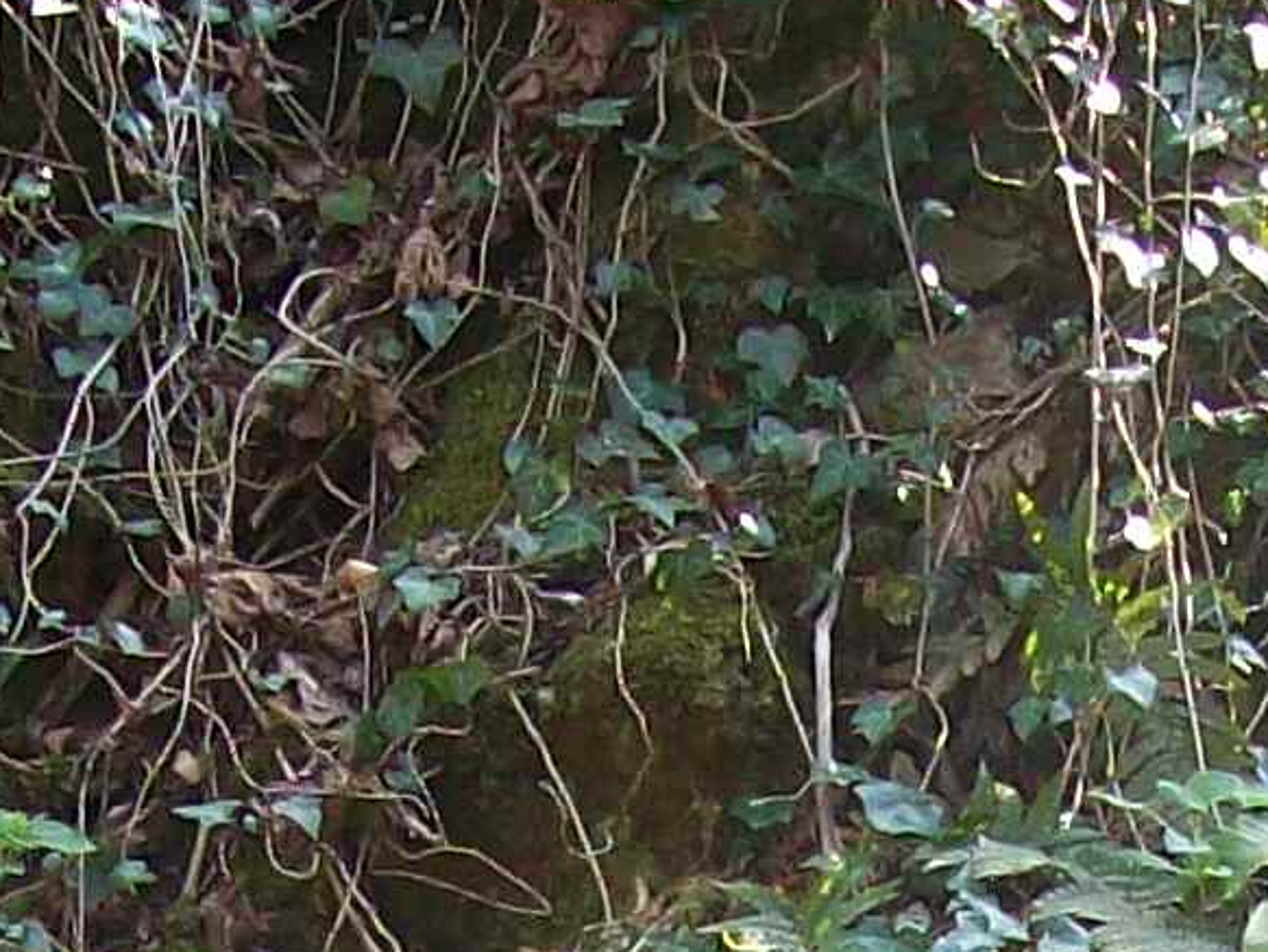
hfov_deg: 10.4
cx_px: 915
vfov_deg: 7.4
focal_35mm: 189
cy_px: 2187
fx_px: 6926
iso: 80
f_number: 2.7
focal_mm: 6
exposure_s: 1/148
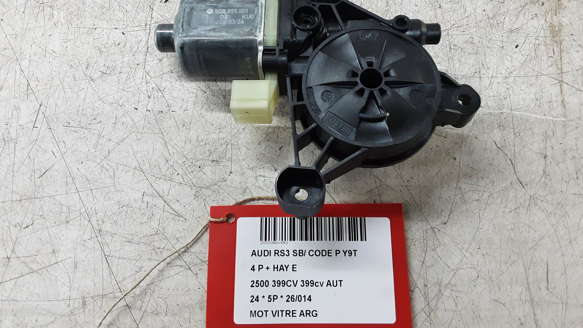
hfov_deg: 64.3
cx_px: 297
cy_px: 118
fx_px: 464
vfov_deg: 38.6
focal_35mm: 30
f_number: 1.9
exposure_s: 1/50
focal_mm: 2.91
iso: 100
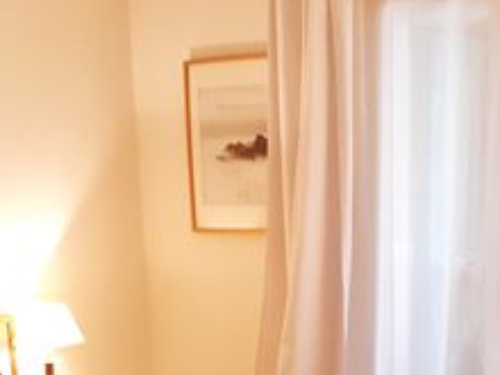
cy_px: 377
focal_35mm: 71
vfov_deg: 20.1
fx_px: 1026
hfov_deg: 27.3
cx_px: 298
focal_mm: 3.92
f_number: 1.7
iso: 250
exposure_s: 1/25
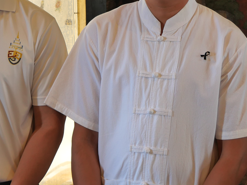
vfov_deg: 15.2
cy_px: 53
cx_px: 73
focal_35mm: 97
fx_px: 692
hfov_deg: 20.1
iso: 200
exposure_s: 1/15
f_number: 3.8
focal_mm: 17
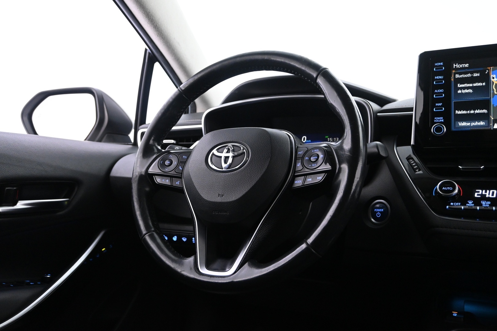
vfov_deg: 41.7
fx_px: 435
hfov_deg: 59.5
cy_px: 166
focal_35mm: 32
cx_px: 248
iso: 2500
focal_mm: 21
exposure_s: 1/30
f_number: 4
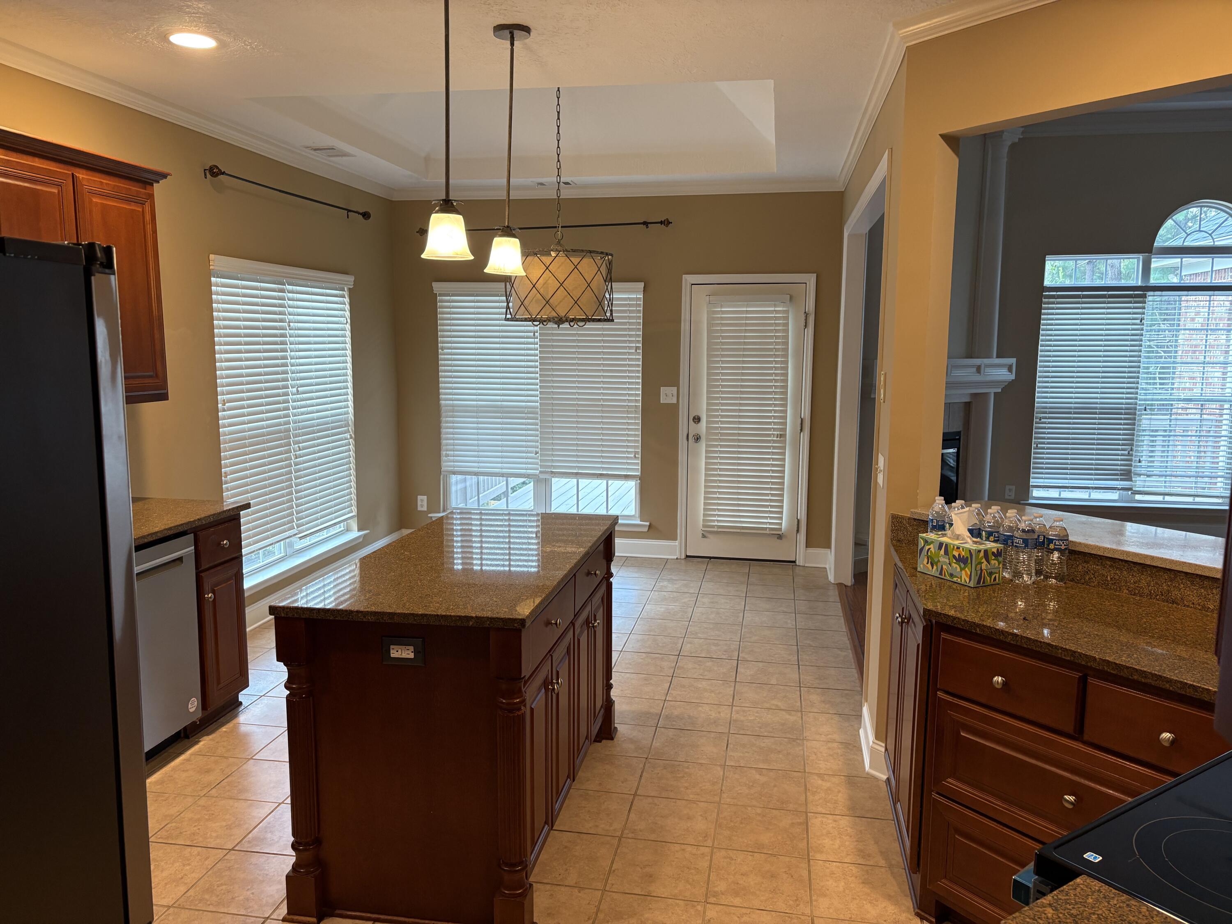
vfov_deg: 53.1
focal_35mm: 26
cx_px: 616
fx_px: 925
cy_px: 462
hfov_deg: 67.3
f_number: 1.6
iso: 125
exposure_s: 1/60
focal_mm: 5.96
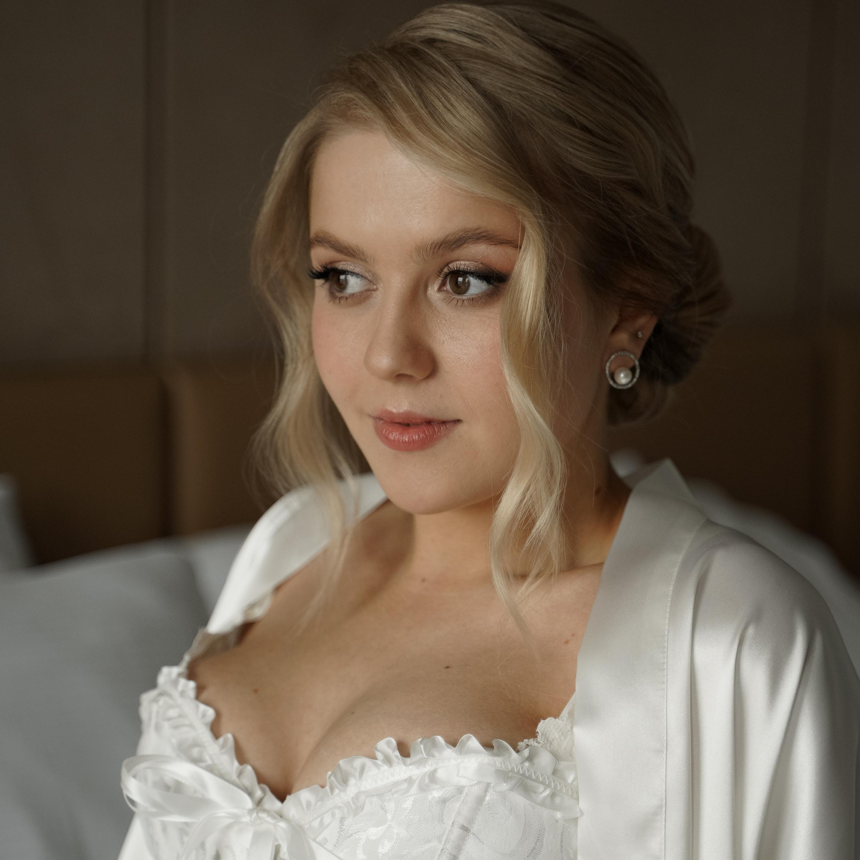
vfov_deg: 19.9
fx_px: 2445
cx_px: 430
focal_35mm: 87
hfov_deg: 19.9
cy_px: 461
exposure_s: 1/640
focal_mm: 68
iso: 800
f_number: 2.8
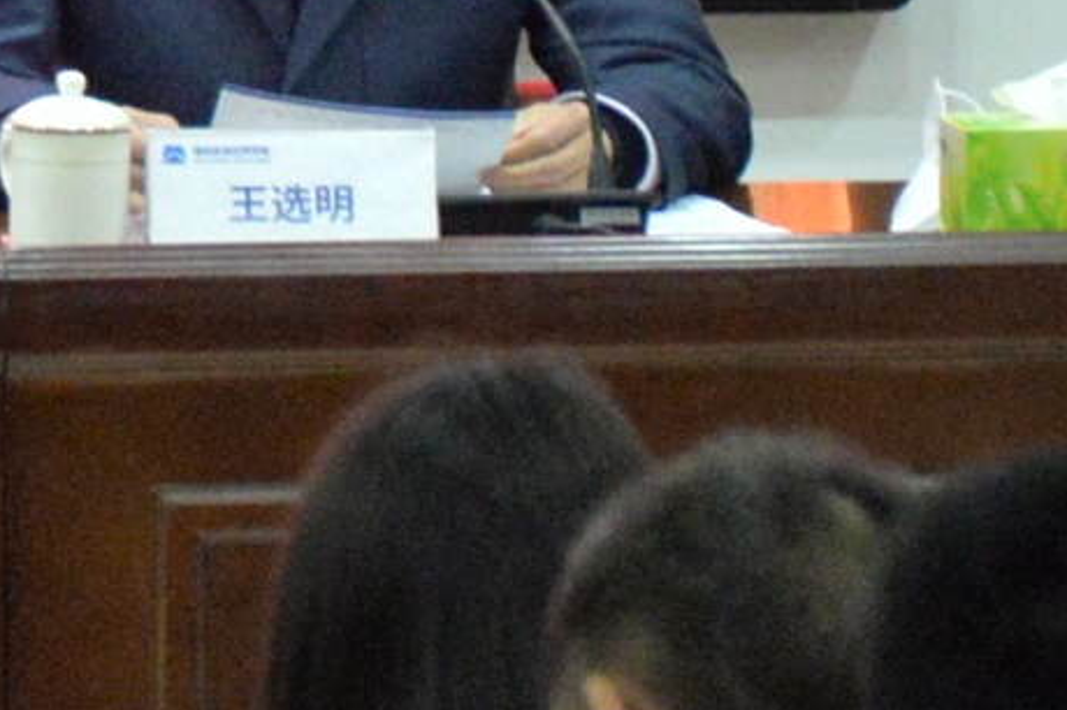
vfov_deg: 2.3
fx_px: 18037
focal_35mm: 609
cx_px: -1626
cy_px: -403
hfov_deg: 3.3
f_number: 5
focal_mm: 80
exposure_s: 1/125
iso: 4000
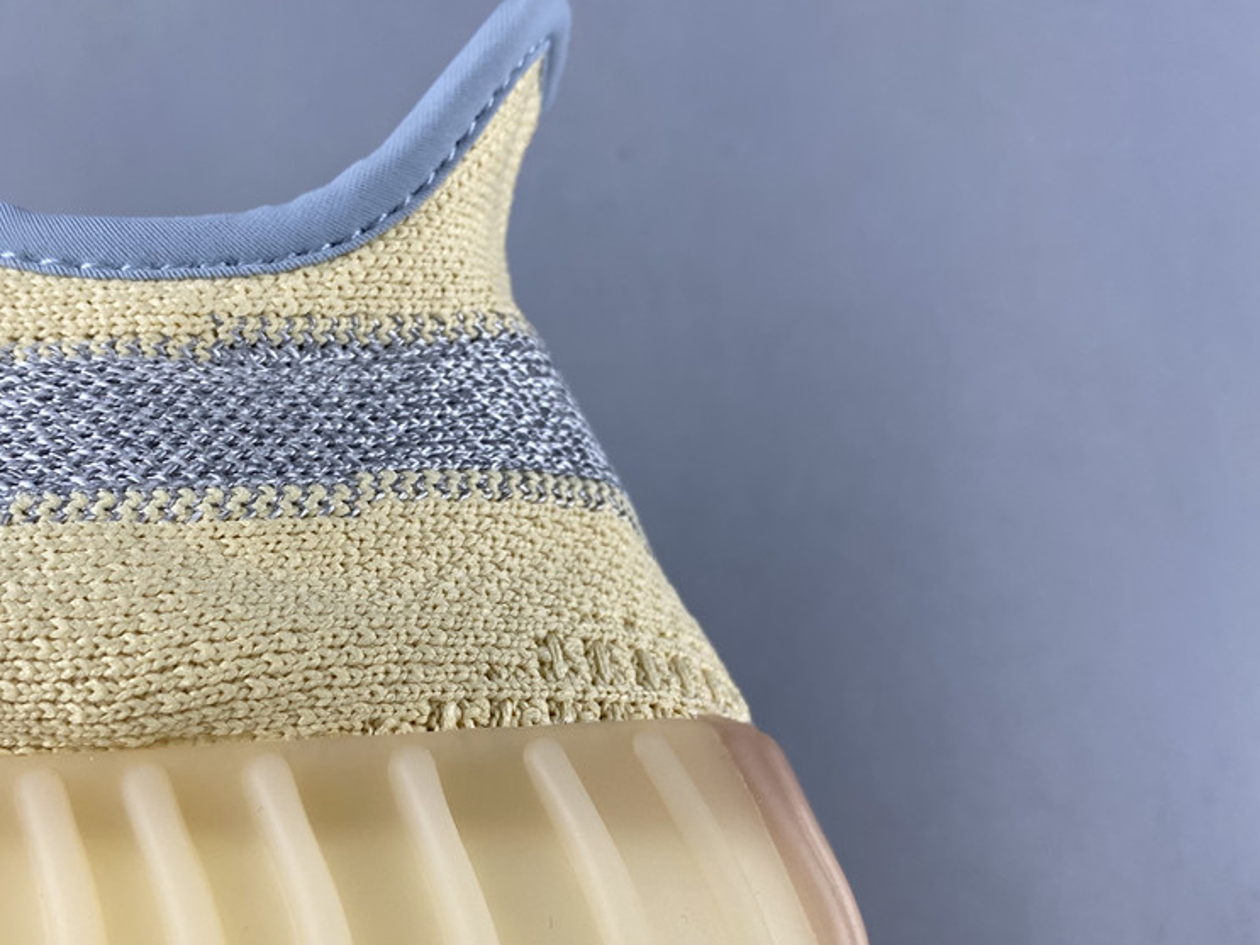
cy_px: 572
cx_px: 461
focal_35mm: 35
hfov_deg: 52.0
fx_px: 1274
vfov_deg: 40.5
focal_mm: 4.25
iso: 40
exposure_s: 1/100
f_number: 1.8
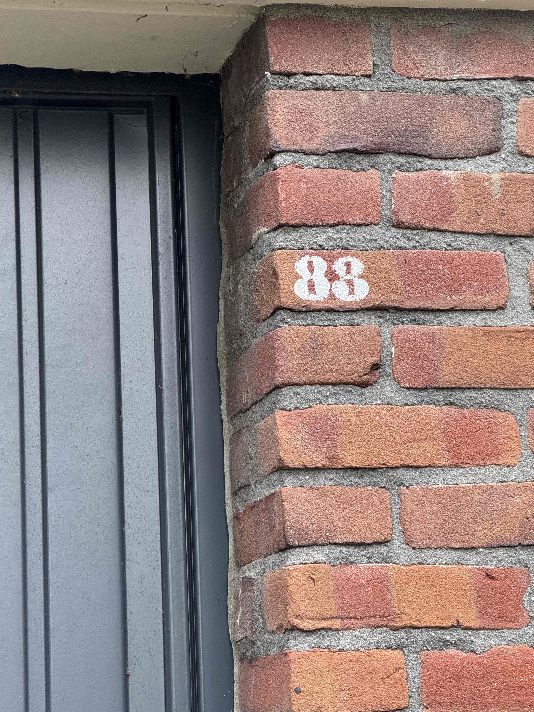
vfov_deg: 16.4
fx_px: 2468
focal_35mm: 120
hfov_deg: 12.3
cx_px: 267
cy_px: 356
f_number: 2.8
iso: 250
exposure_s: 1/89
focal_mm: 15.66
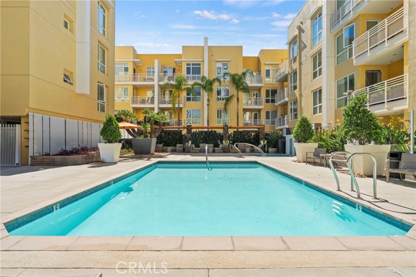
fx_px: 231
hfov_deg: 84.0
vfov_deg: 62.0
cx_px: 208
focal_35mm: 20
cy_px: 138
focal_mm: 20
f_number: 9.5
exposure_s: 1/8
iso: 80
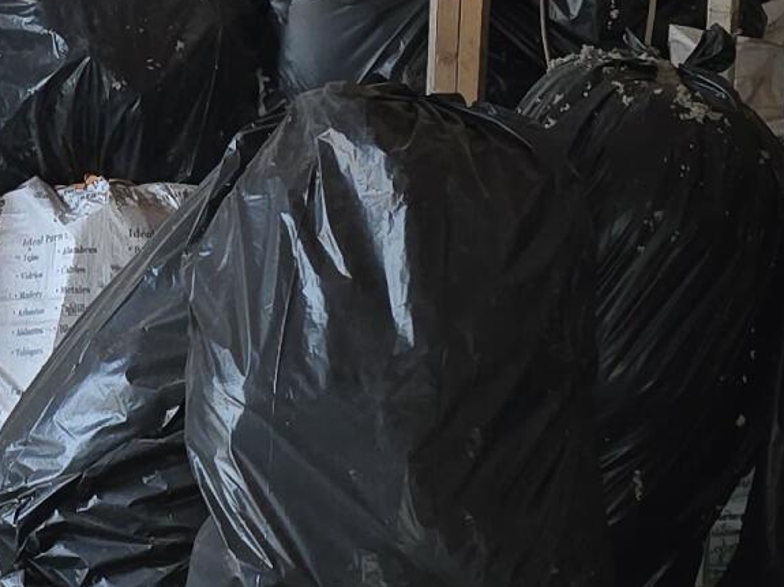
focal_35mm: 120
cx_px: -177
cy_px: -403
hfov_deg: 15.7
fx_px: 2717
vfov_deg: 11.6
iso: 160
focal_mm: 6.3
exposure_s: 1/12
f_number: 1.7
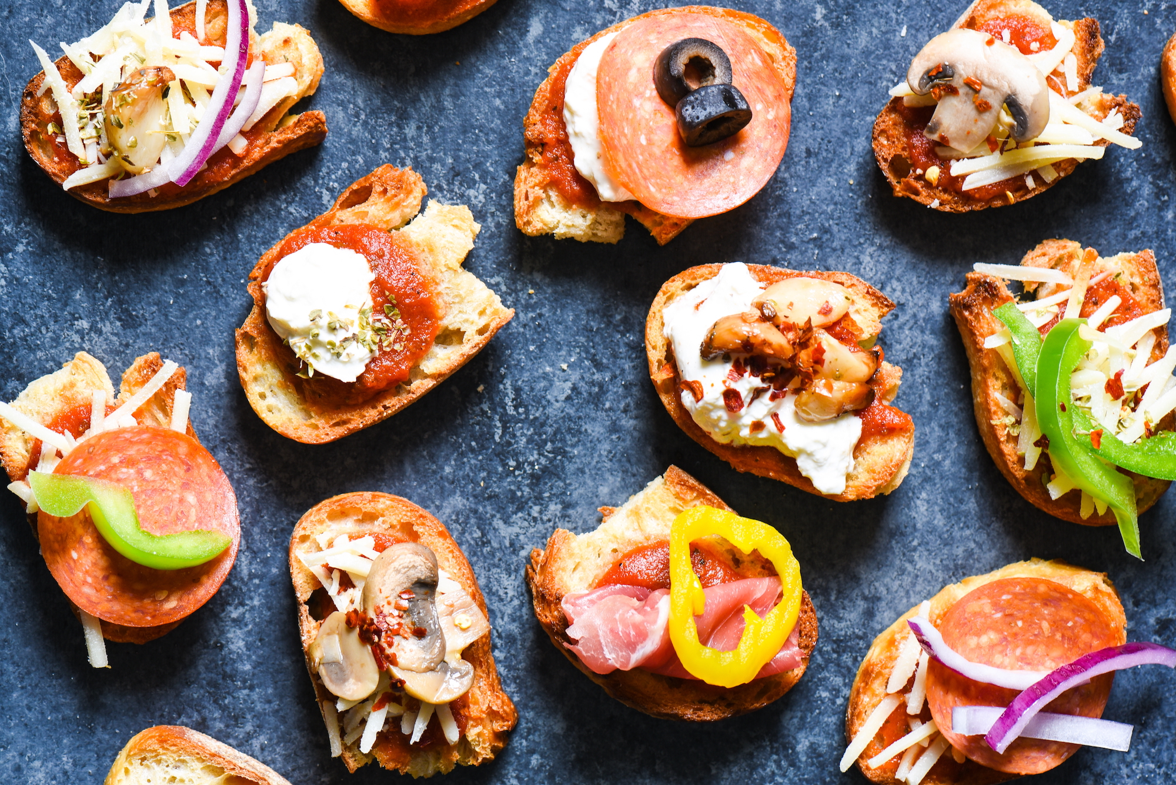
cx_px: 588
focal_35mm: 105
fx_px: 3431
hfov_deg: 19.4
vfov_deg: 13.1
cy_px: 392
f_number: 10
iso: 200
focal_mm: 105
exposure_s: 2
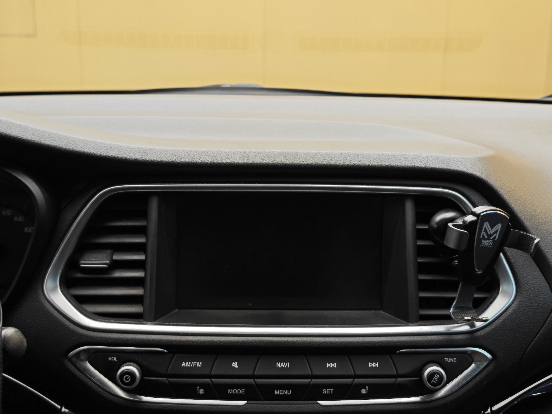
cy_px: 207
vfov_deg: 31.5
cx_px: 276
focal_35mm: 46
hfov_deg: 41.2
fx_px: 734
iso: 250
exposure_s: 1/50
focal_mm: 8.7
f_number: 1.9
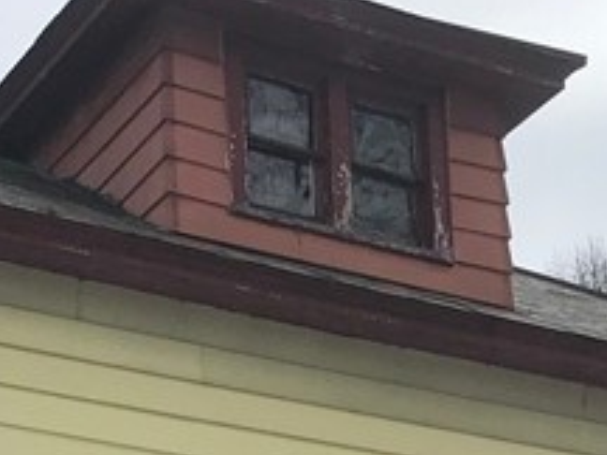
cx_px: 348
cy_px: 862
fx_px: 2332
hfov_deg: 14.8
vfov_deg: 10.4
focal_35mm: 133
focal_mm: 3.99
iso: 20
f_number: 1.8
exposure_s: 1/2179
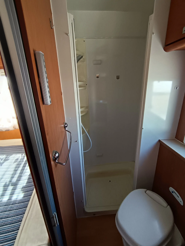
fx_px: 121
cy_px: 123
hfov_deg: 74.7
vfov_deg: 91.0
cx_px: 92
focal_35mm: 17
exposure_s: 1/100
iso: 413
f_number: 2.2
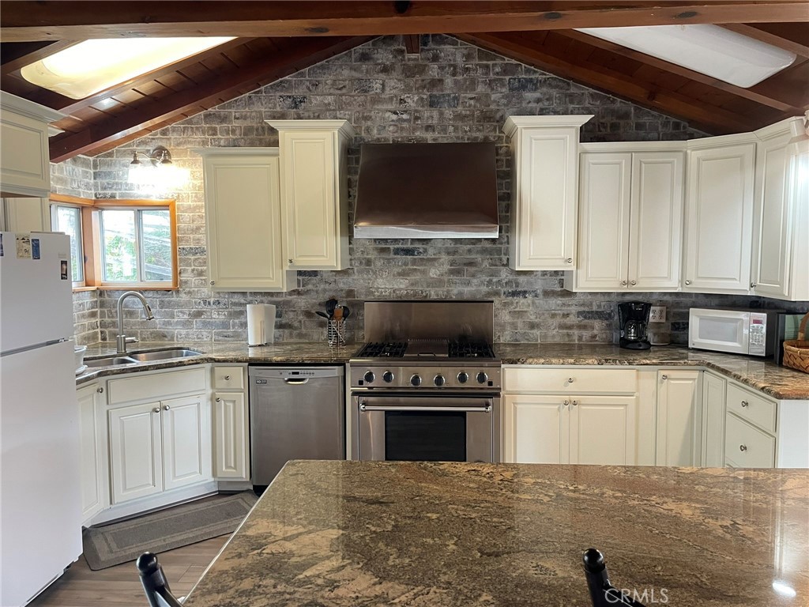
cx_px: 404
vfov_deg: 53.1
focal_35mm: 26
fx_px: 608
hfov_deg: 67.3
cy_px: 304
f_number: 1.6
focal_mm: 4.2
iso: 200
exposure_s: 1/60
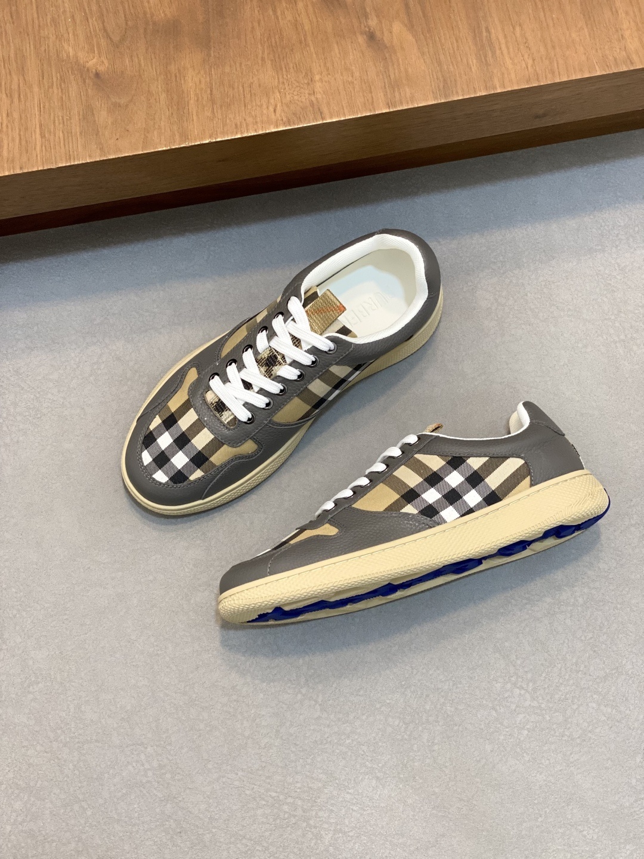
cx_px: 322
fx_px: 1290
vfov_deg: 36.8
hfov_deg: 28.0
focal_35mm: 52
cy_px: 430
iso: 160
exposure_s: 1/100
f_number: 2
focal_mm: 6
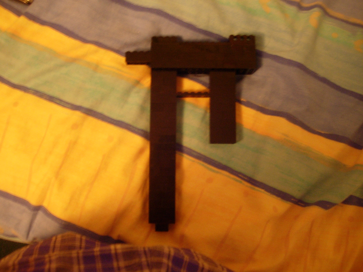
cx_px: 182
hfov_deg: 49.0
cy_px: 136
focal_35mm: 38
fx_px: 398
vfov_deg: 37.7
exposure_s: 1/2.1
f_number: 2.8
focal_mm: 7.8
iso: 200
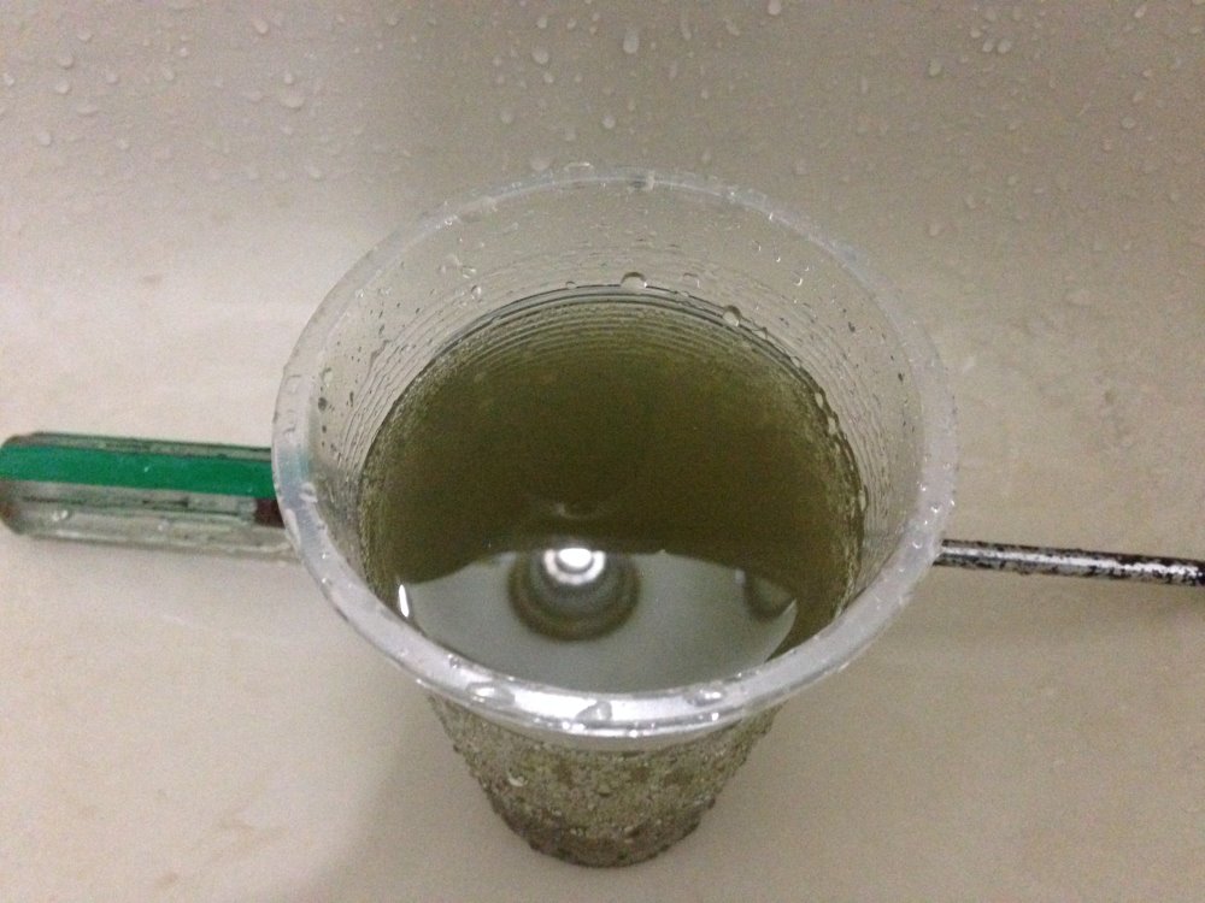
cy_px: 452
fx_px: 1149
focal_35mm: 33
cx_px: 602
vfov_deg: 42.9
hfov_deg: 55.4
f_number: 2.4
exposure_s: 1/15
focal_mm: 4.12
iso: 800
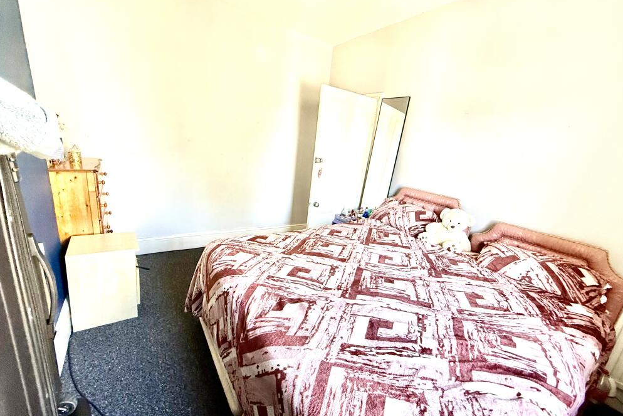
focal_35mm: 15
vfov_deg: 77.3
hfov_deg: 100.4
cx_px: 316
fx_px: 260
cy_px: 213
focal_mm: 2.22
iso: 320
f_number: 2.2
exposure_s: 1/93
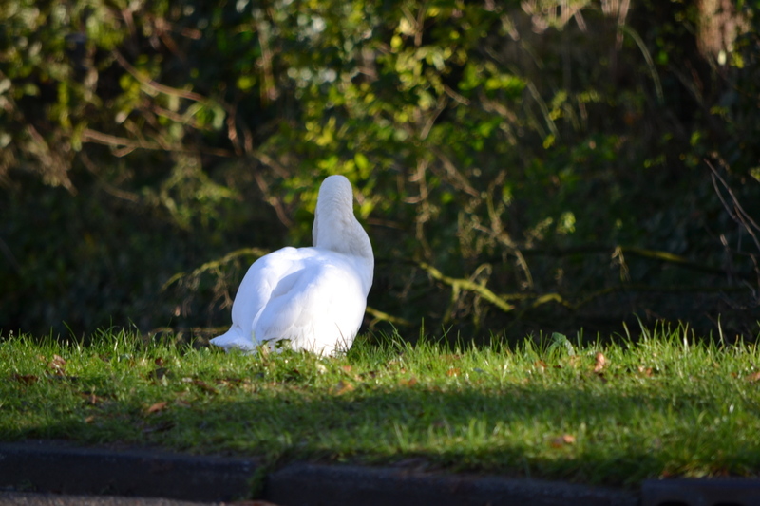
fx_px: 8864
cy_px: 253
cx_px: 380
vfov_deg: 3.3
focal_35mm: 420
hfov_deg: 4.9
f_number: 5.6
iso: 200
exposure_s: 1/200
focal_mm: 280
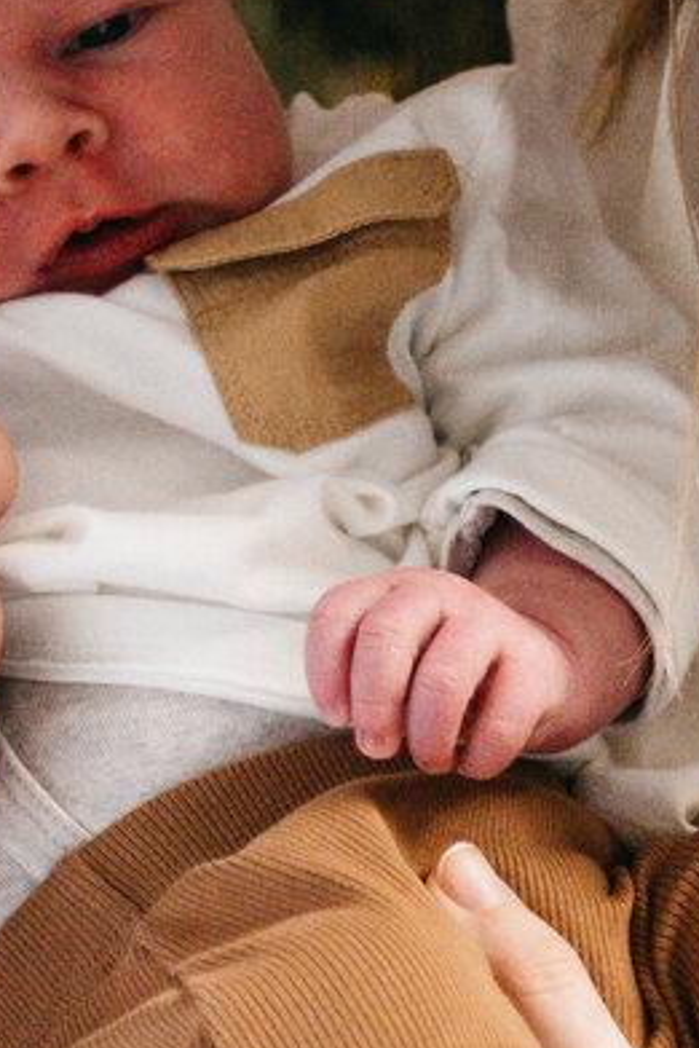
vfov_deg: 7.7
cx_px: 201
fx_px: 7769
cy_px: -110
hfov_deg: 5.1
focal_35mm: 267
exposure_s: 1/400
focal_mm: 58
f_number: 2.8
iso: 1250
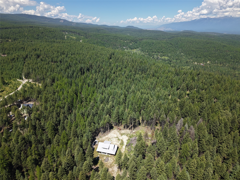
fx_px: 166
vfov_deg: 56.8
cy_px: 90
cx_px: 120
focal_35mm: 24
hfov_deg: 71.6
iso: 140
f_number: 1.8
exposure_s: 1/25
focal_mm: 8.67
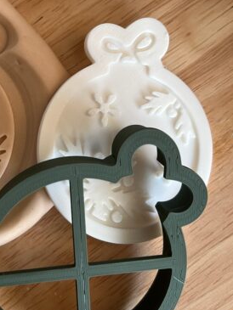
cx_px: 37
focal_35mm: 57
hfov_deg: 25.1
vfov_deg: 33.3
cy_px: 92
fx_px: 511
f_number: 1.5
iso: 64
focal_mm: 5.7
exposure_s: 1/121
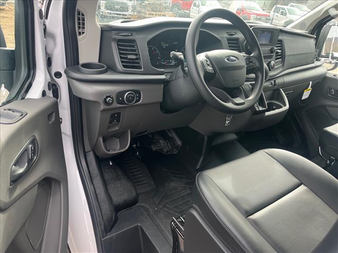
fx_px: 254
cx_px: 169
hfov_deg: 67.3
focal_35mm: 26
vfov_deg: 53.1
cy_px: 126
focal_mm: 5.1
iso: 40
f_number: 1.6
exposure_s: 1/159
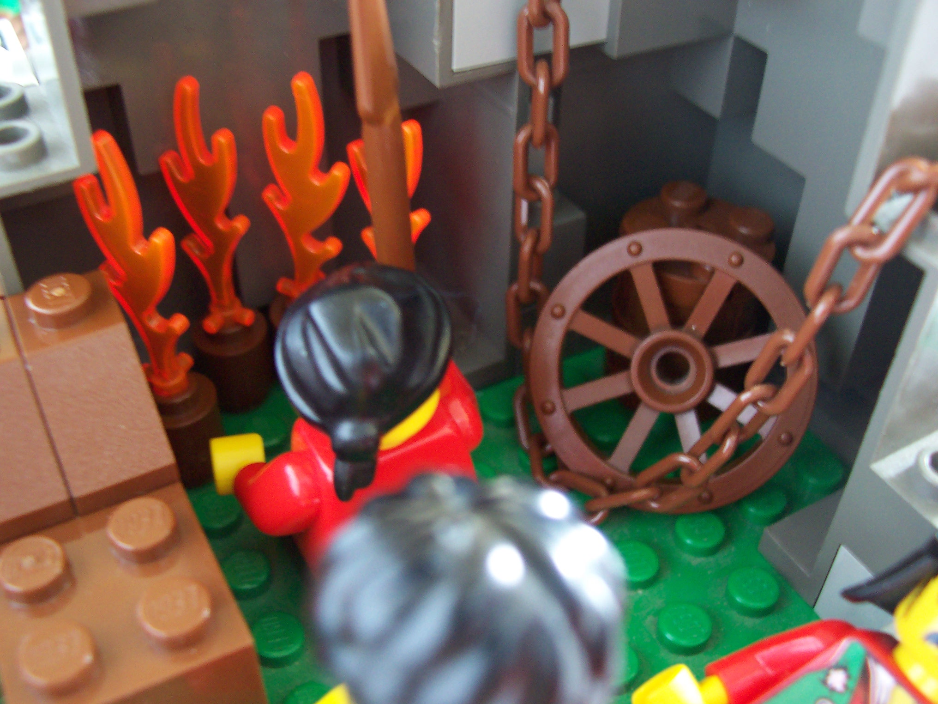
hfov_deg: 50.1
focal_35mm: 37
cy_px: 352
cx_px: 469
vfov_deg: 38.7
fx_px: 1003
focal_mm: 5.6
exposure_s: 1/8
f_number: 2.8
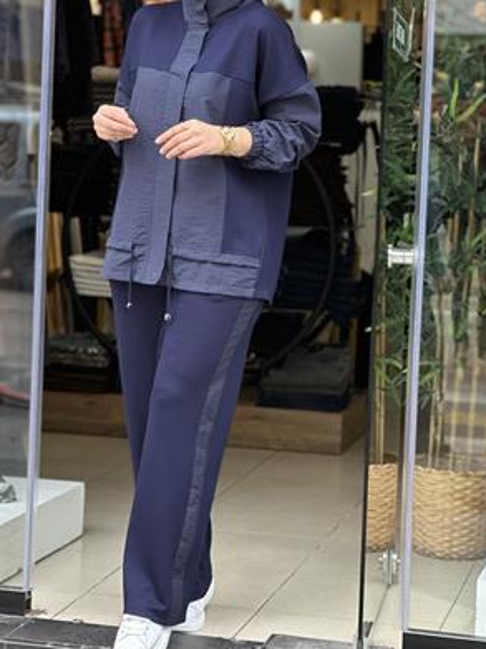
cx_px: 249
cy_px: 256
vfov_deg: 18.7
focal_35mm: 105
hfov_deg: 14.1
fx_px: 1967
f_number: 2.8
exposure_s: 1/121
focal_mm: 9
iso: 100
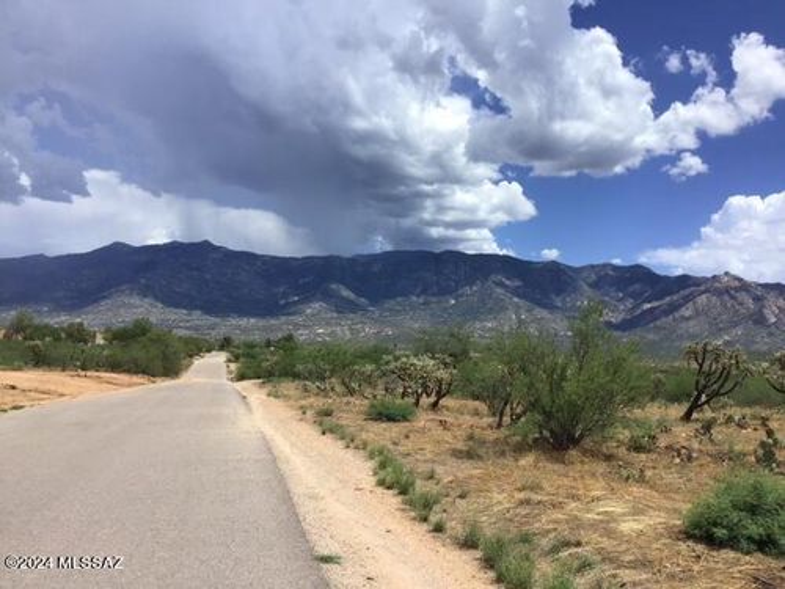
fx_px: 703
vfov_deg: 45.4
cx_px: 392
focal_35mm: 31
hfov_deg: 58.4
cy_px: 294
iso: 25
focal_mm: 3.3
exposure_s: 1/2262
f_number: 2.4
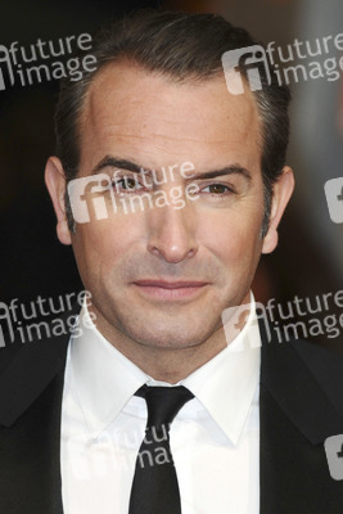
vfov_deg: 6.9
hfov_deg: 4.6
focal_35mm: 300
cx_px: 172
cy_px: 257
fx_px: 4283
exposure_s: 1/200
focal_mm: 200
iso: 320
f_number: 4.5
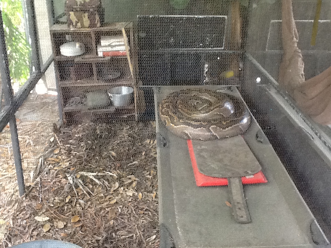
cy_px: 124
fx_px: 306
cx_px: 166
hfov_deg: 56.8
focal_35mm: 32
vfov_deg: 44.2
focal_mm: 2.03
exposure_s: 1/30
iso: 250
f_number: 2.4
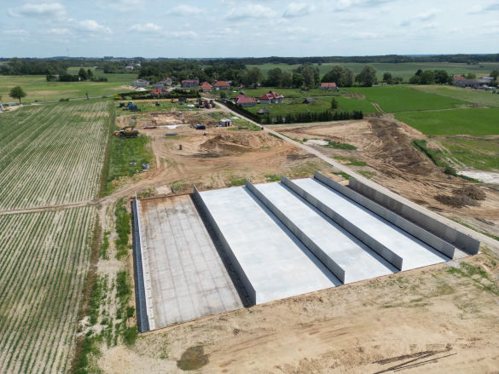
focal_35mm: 24
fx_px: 346
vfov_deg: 56.8
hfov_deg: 71.6
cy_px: 187
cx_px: 250
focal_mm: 6.72
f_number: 1.7
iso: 120
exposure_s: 1/4000
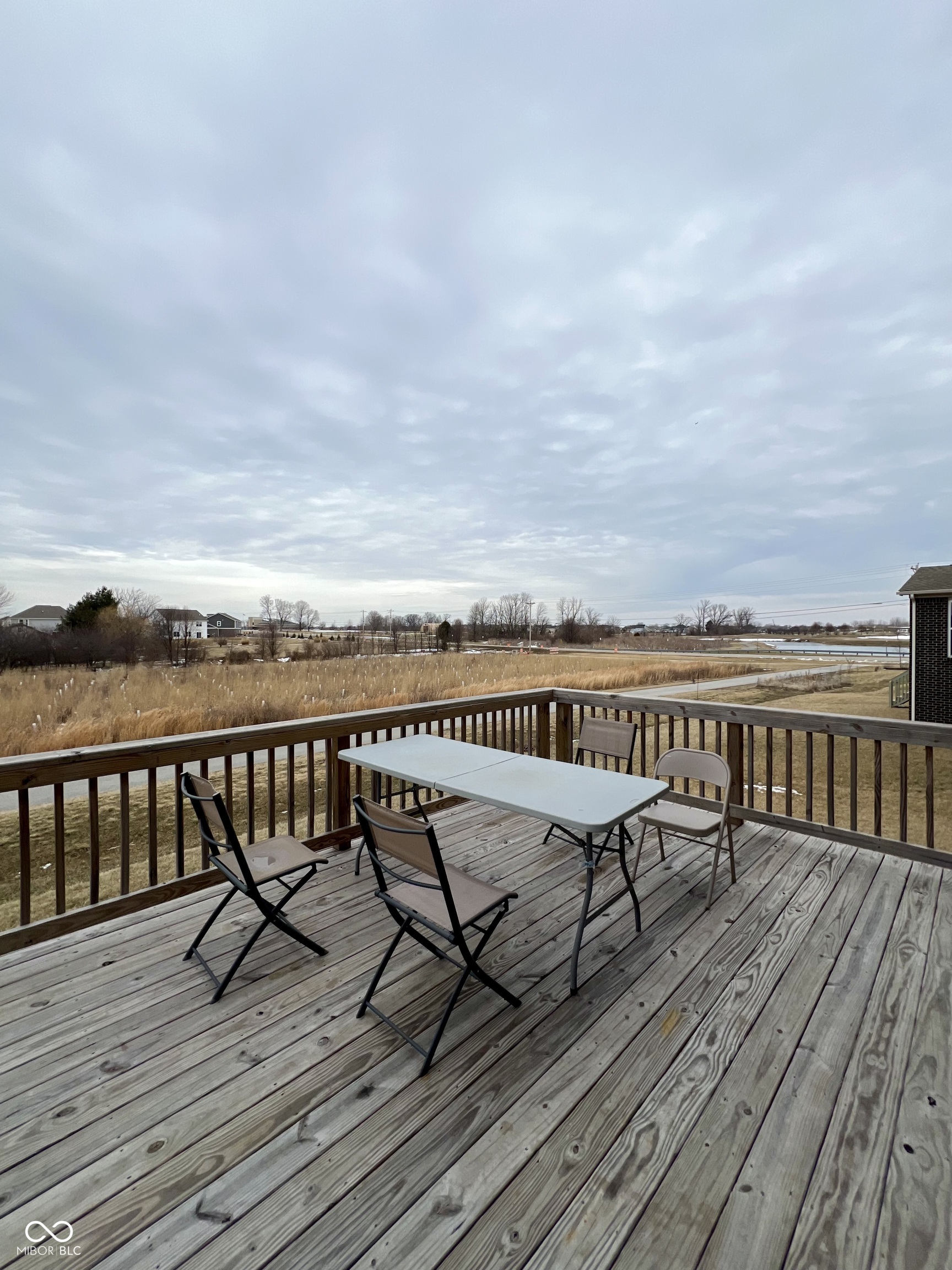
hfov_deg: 89.9
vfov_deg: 106.2
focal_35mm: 13
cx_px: 476
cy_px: 635
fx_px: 477
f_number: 1.8
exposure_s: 1/1119
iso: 32
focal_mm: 1.57
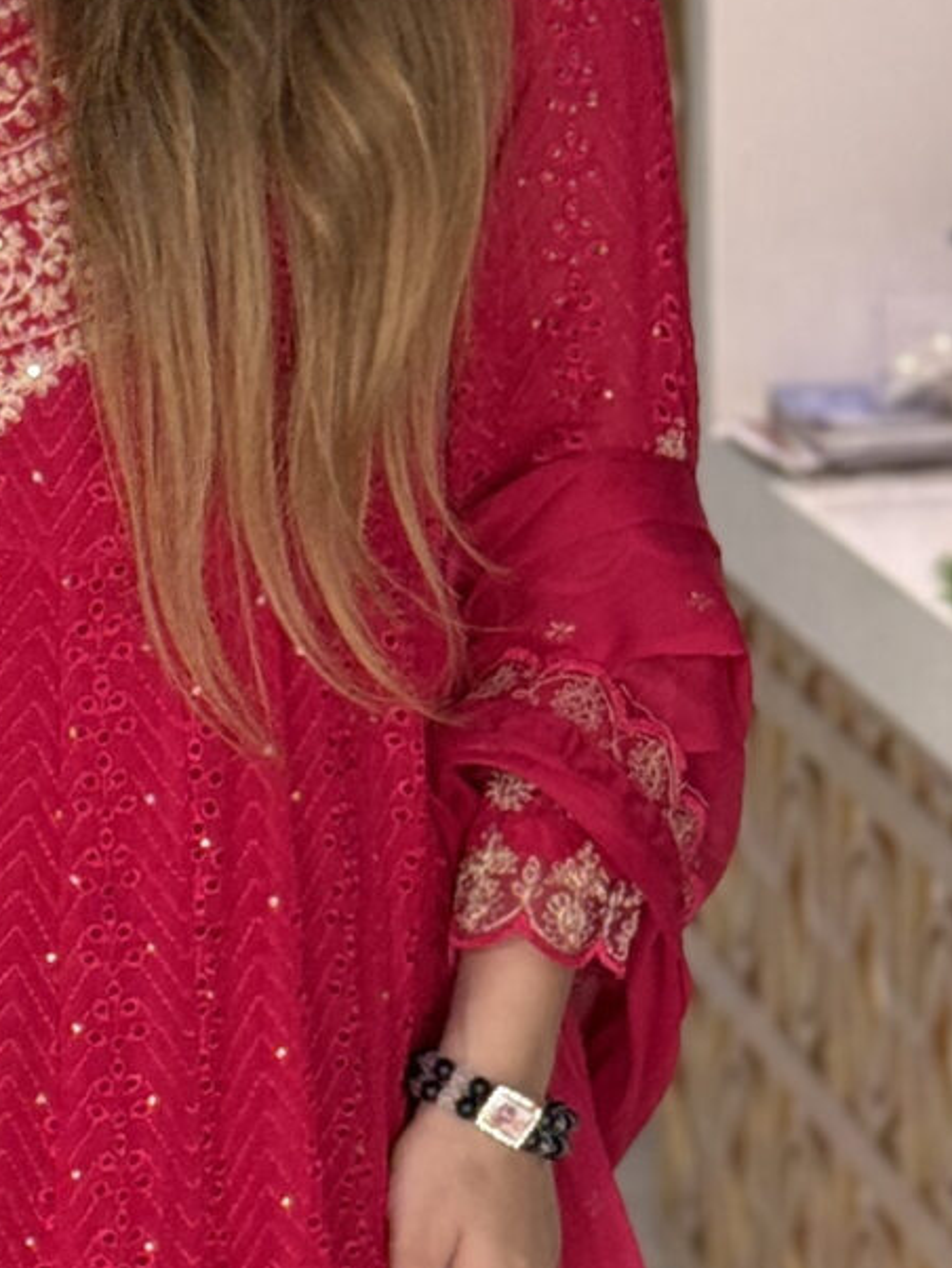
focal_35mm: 204
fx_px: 7475
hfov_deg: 7.3
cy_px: 1030
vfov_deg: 9.7
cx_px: 154
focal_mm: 6.76
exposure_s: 1/100
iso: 100
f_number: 1.78
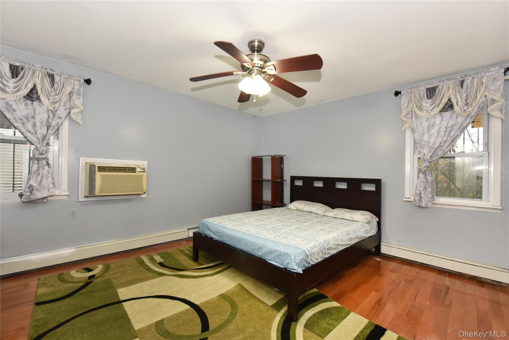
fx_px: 226
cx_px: 254
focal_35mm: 16
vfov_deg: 73.8
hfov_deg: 96.7
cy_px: 170
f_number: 9
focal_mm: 16
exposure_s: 1/30
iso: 1600
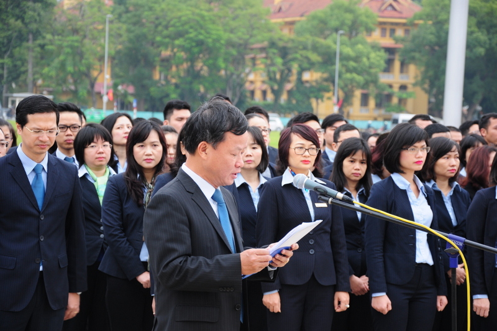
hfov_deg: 17.1
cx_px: 248
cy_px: 166
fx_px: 1655
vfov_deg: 11.4
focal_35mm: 120
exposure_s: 1/80
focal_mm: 80
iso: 250
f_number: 5.3
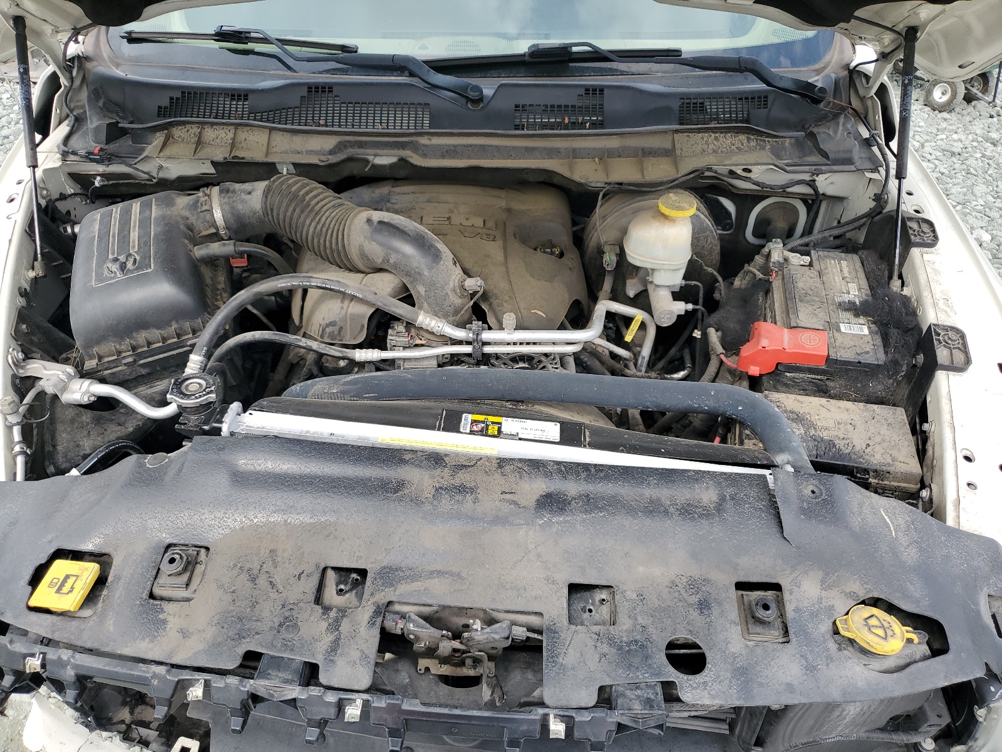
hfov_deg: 67.3
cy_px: 376
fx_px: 753
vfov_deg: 53.1
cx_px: 501
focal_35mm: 26
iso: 50
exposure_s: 1/1000
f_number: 1.5
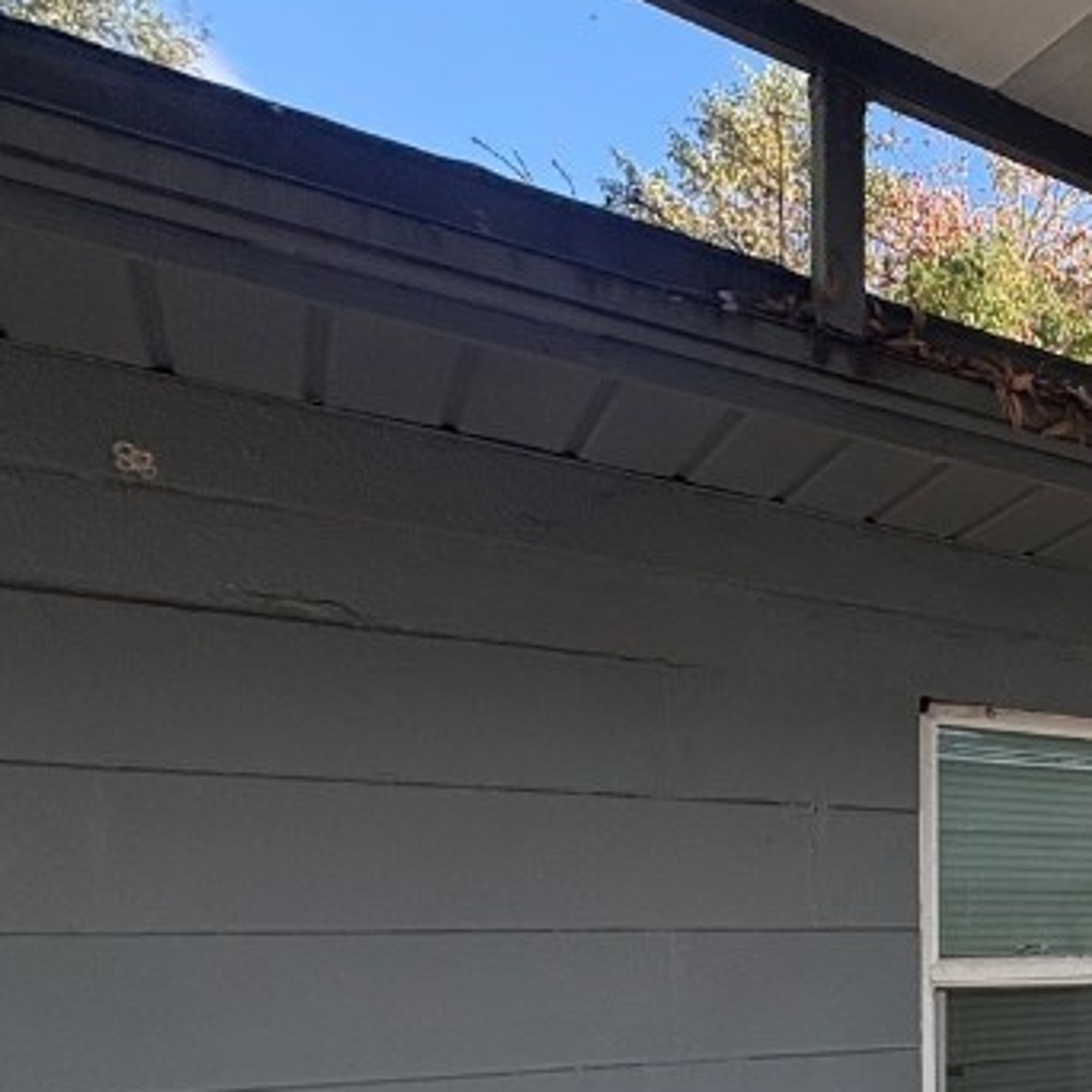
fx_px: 1321
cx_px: 1392
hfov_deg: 33.7
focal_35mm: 37
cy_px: 1006
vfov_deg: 41.0
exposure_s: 1/453
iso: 50
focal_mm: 2.22
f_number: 2.2
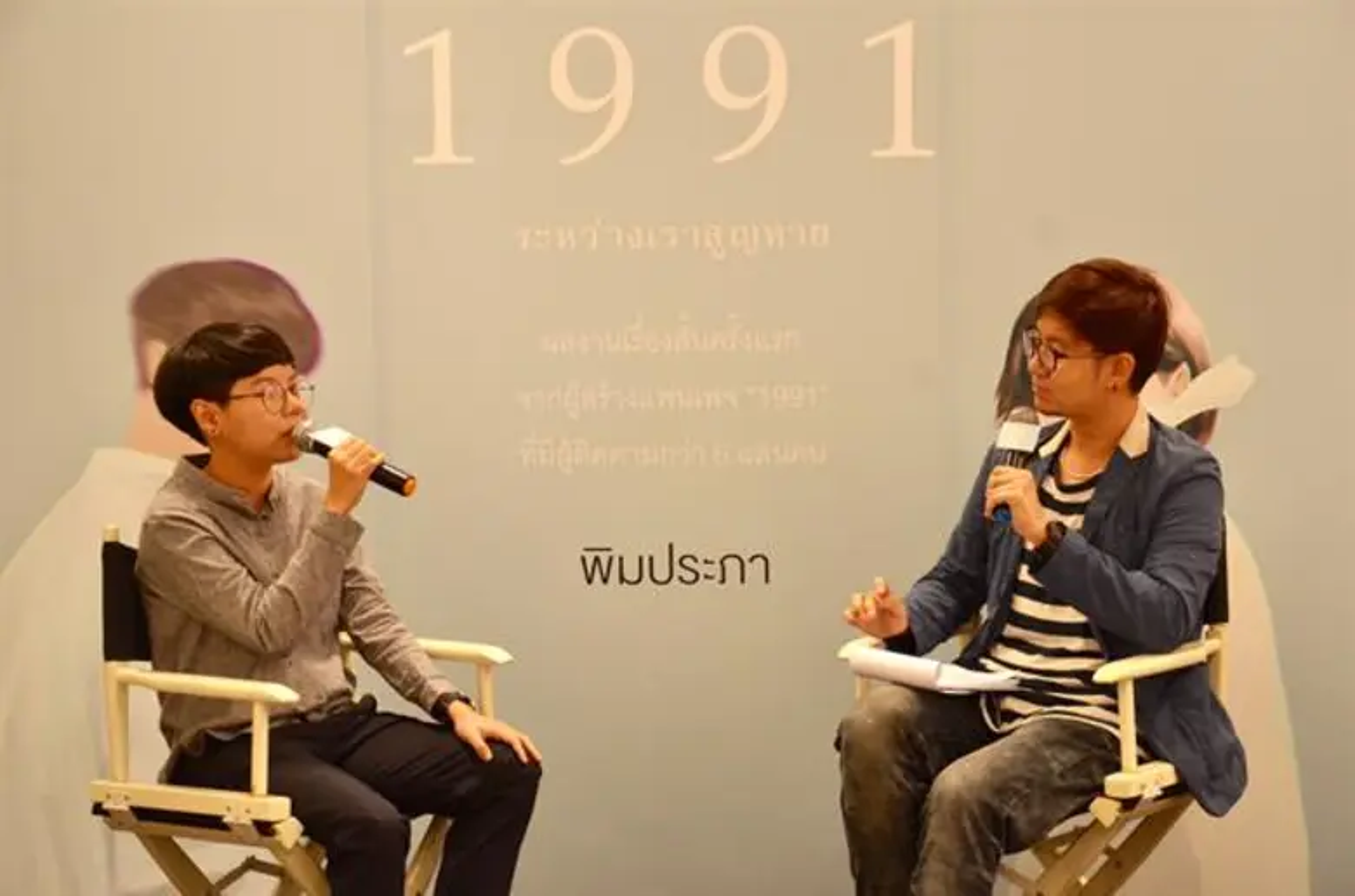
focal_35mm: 60
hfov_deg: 33.5
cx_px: 678
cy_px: 448
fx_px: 2253
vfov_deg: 22.5
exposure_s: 1/50
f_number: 4.5
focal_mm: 40
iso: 800
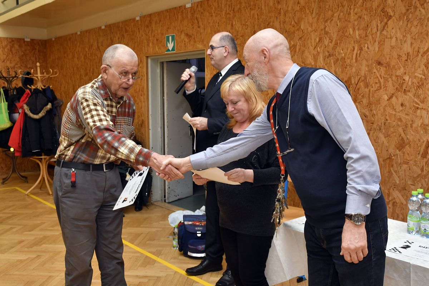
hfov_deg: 49.6
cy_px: 143
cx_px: 214
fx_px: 465
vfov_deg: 34.2
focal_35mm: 39
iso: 1000
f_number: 6.3
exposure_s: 1/80
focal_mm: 26
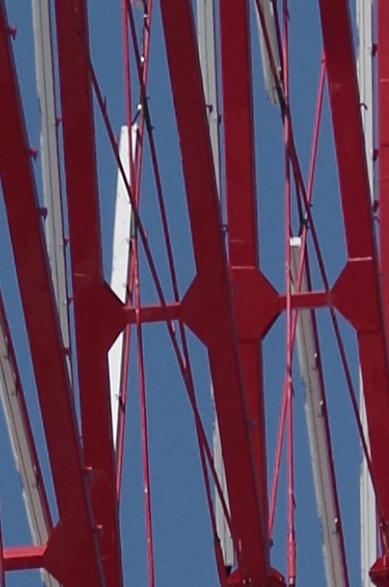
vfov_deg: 1.5
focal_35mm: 1333
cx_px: 156
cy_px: 950
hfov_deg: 1.0
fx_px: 21711
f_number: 6.3
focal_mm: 115
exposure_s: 1/2000
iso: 400
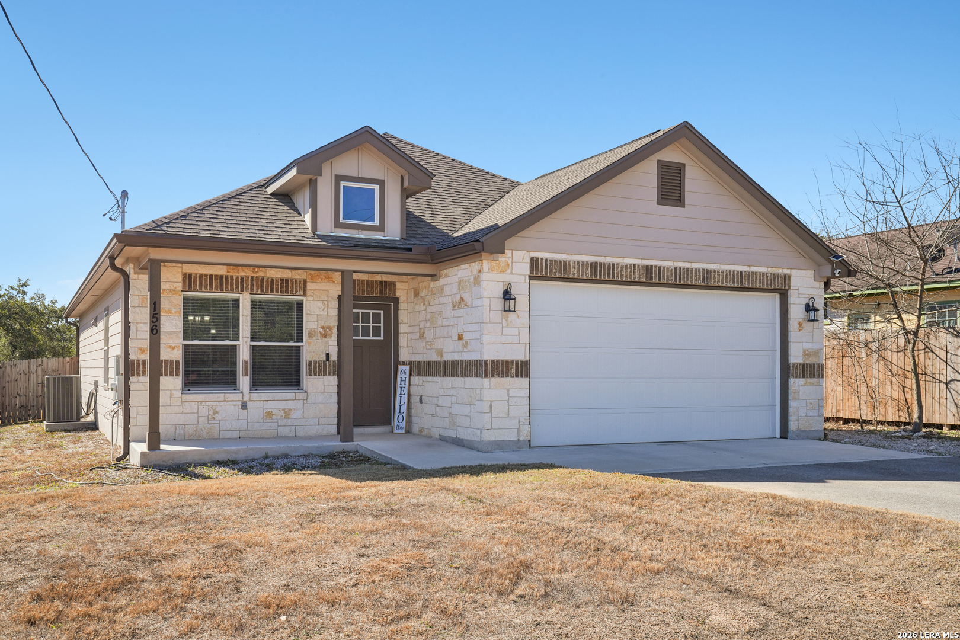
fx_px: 907
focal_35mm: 34
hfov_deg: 55.8
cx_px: 480
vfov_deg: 38.9
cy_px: 320
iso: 200
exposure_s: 1/350
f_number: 8
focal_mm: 34
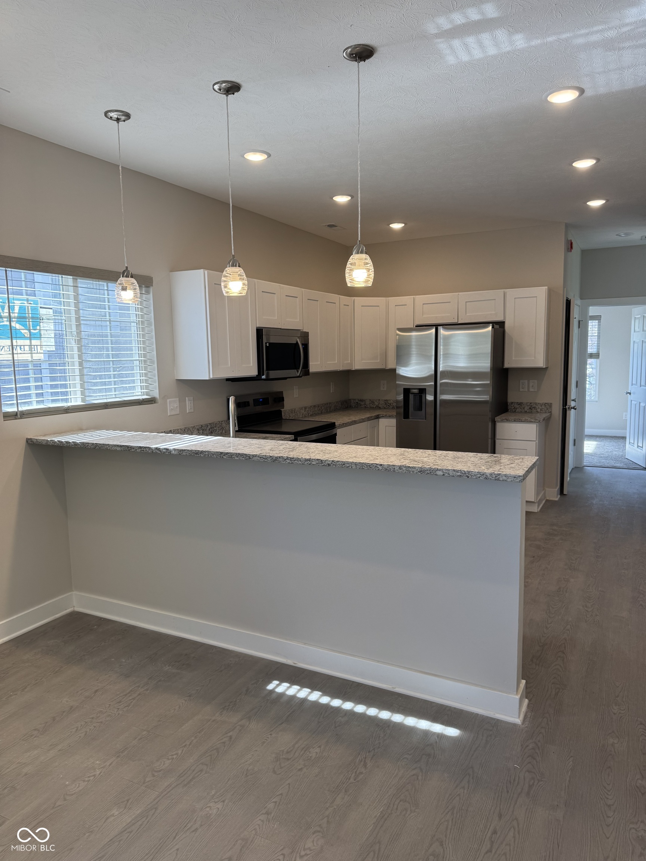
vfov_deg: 71.6
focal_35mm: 24
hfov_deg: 56.8
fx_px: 597
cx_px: 323
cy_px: 430
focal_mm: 6.76
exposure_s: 1/169
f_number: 1.78
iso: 80
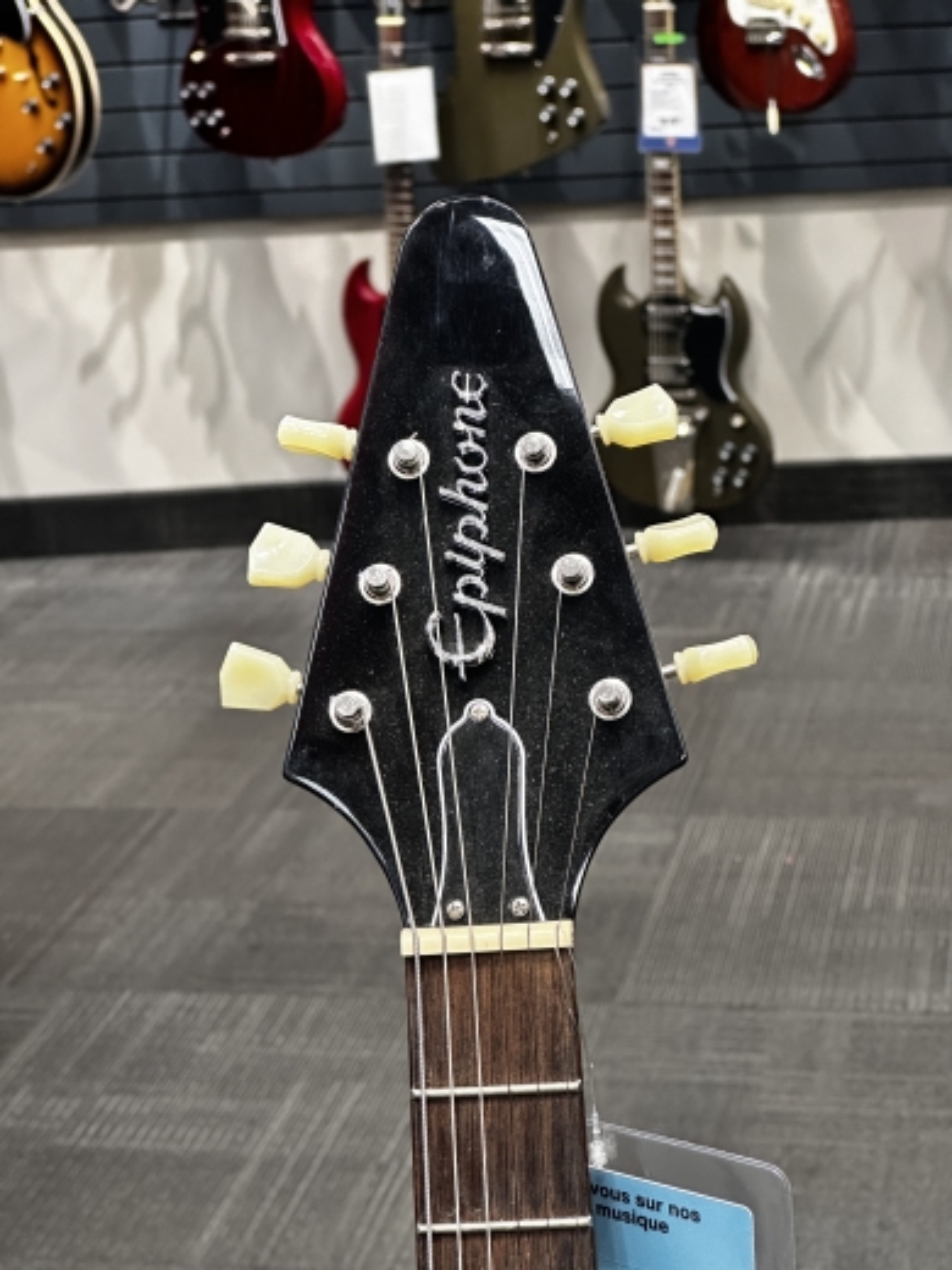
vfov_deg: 25.3
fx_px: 2824
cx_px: 476
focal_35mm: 77
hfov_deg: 19.1
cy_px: 635
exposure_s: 1/60
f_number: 2.8
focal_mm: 9
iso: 400
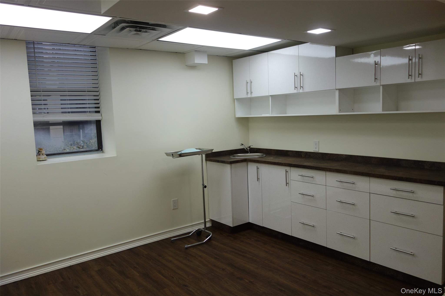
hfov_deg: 65.5
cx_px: 222
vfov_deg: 46.4
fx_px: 346
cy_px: 148
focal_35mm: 28
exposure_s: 1/320
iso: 125
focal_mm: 10.4
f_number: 1.8
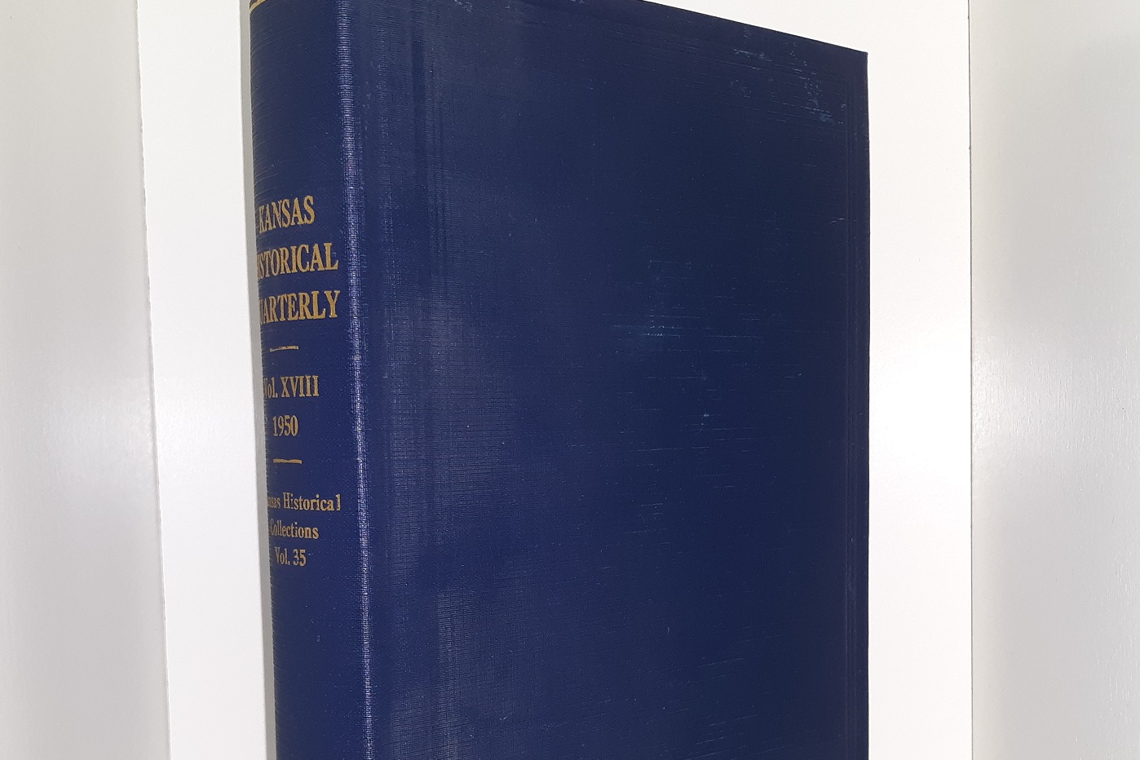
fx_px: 1362
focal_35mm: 43
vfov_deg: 30.9
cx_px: 553
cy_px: 528
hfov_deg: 45.4
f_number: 1.7
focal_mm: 3.7
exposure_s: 1/100
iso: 64
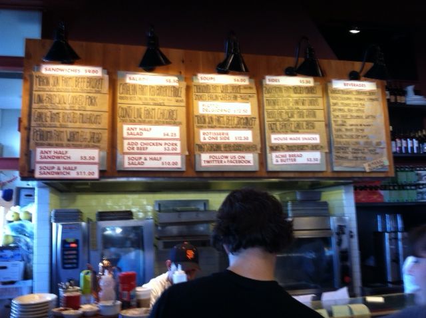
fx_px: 430
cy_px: 159
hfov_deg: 52.7
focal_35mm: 35
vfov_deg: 40.6
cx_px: 213
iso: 100
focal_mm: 3.85
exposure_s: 1/15
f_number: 2.8
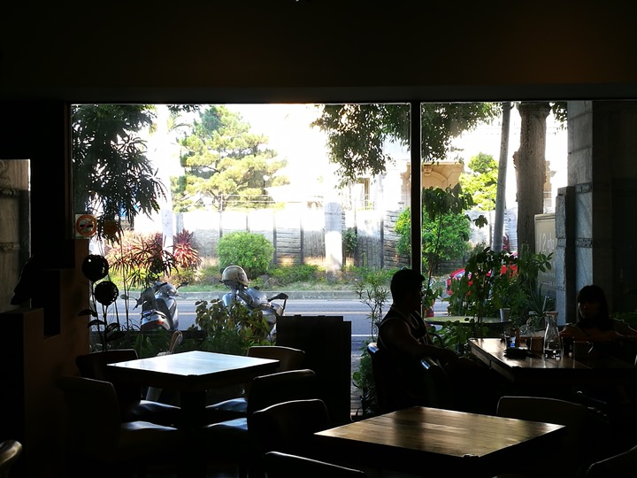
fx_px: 994
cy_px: 239
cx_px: 318
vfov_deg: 27.0
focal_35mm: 54
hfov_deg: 35.5
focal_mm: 4.5
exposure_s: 1/120
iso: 64
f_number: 2.2
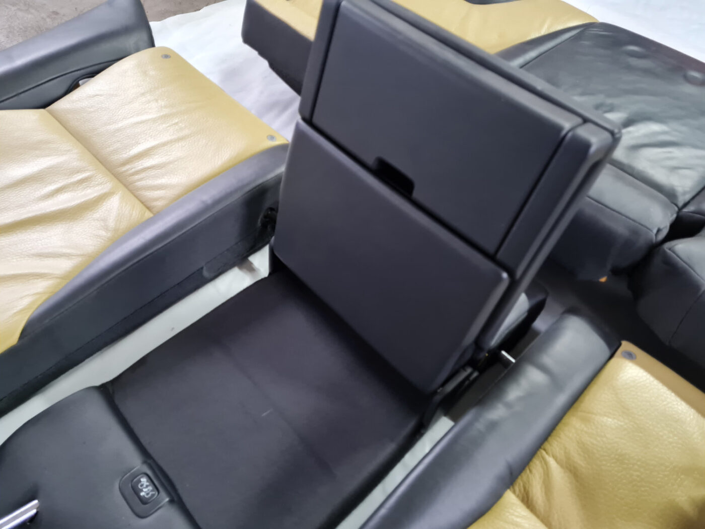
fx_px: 530
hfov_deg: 67.3
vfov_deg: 53.1
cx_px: 352
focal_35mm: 26
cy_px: 264
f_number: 1.8
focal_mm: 5.4
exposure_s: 1/25
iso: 800
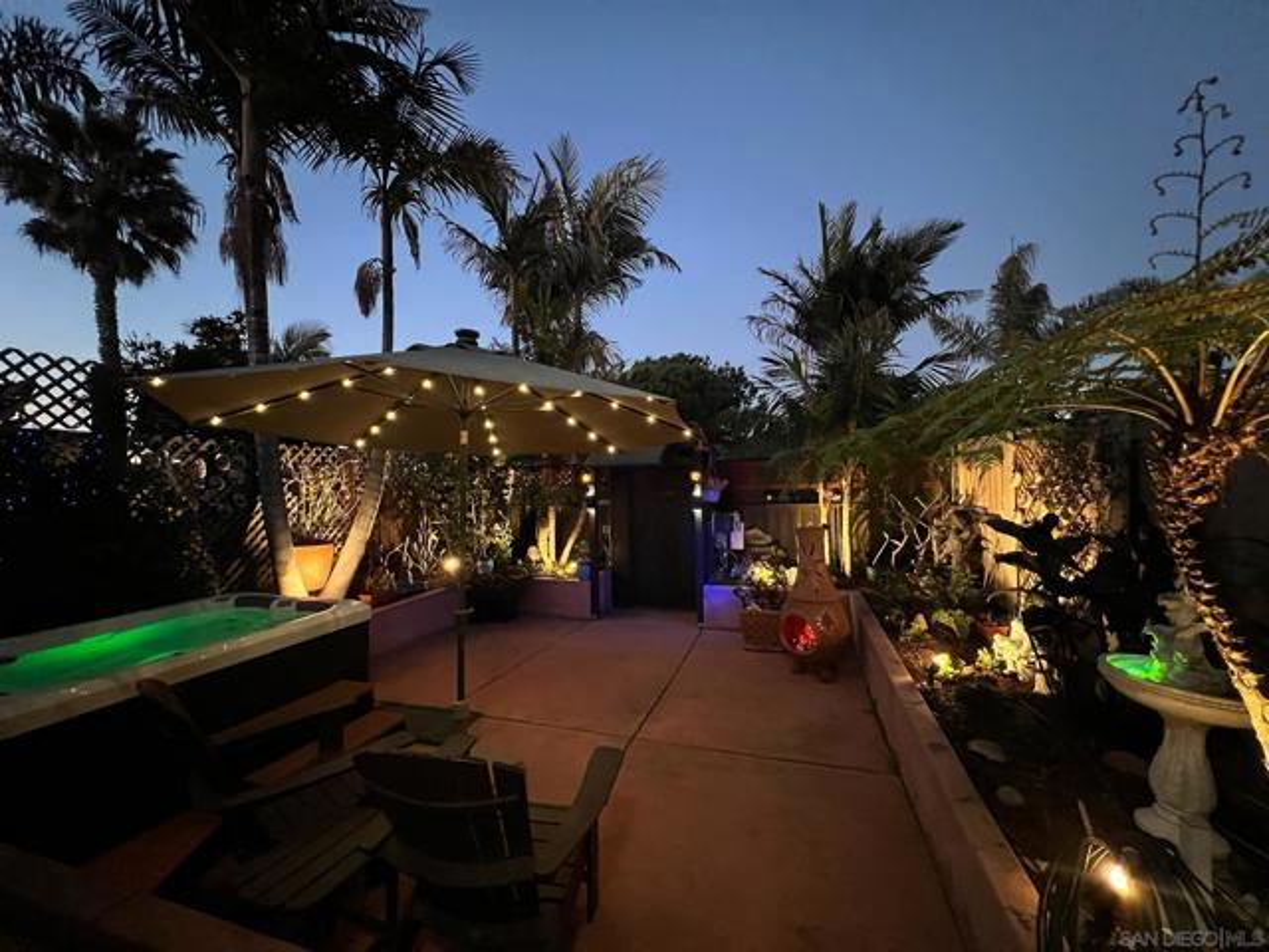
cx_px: 634
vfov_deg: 89.9
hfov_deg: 106.2
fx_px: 477
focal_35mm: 13
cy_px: 476
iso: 1000
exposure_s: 1/30
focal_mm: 1.57
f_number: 1.8
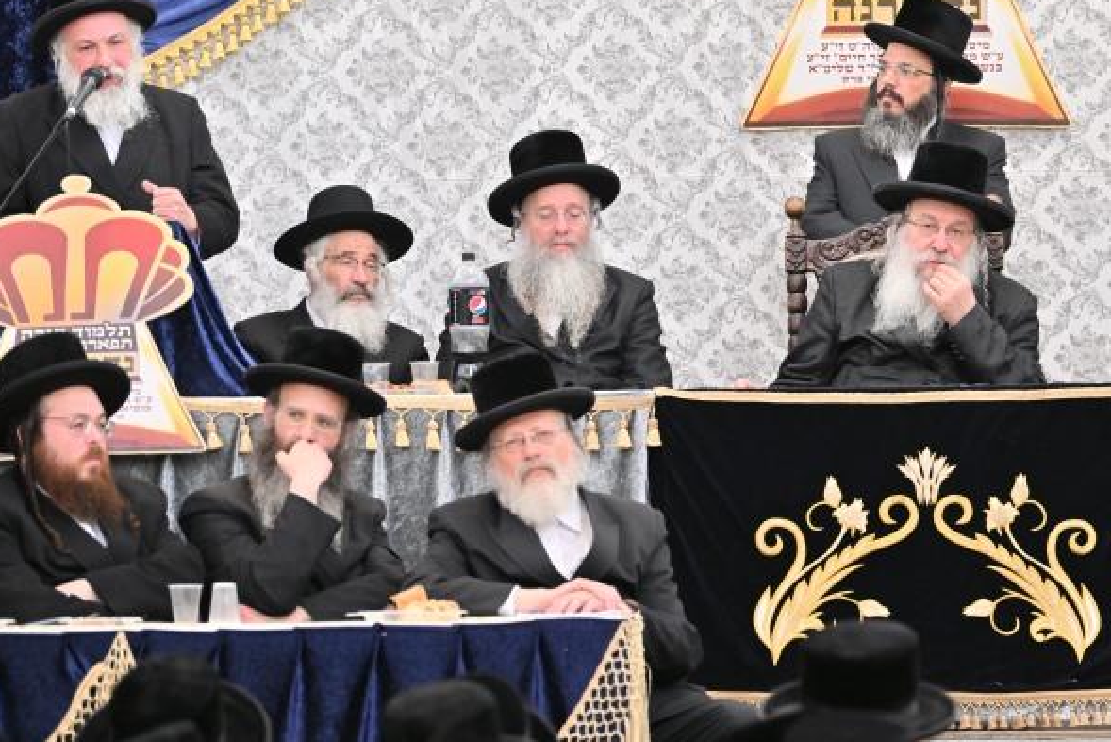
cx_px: 870
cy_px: 194
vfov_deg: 6.1
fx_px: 6976
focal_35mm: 226
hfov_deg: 9.1
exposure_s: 1/400
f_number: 2.8
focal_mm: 130
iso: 640
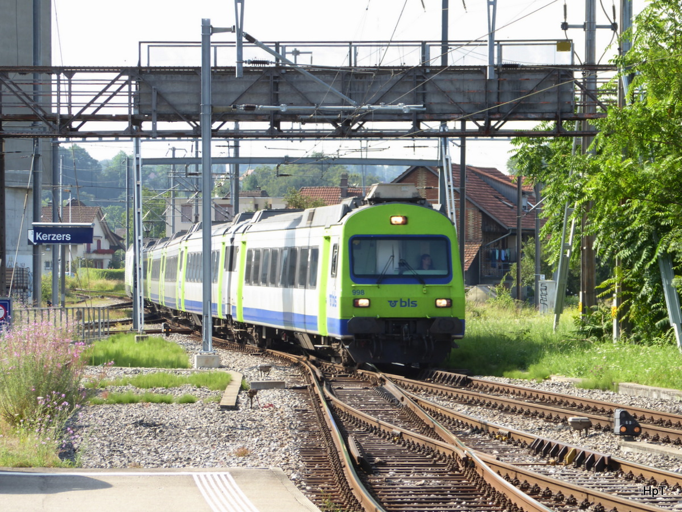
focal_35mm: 191
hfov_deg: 10.4
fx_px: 3763
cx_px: 341
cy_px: 256
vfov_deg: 7.8
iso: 80
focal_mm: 30.9
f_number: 5.6
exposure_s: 1/100
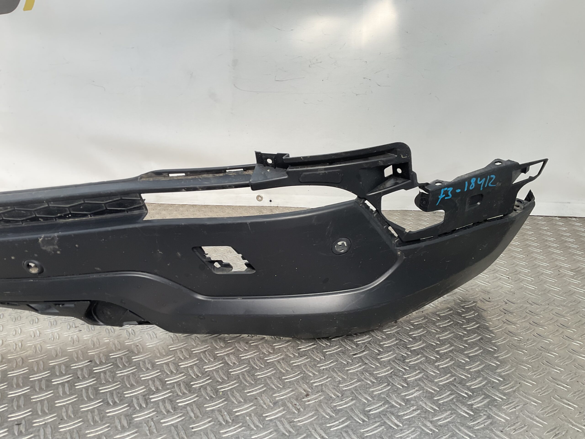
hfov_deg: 61.7
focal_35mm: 29
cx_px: 292
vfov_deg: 48.2
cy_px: 220
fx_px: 490
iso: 16
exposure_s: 1/134
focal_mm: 3
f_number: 1.8
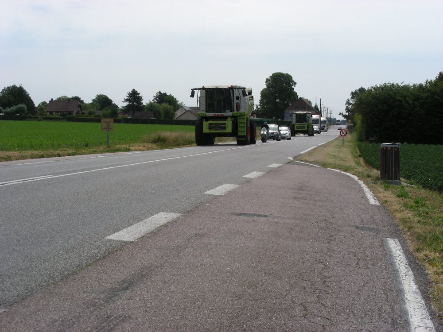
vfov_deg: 21.0
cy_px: 166
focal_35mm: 70
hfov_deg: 27.8
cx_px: 222
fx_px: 896
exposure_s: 1/378
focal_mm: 11.7
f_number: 5.6
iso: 50
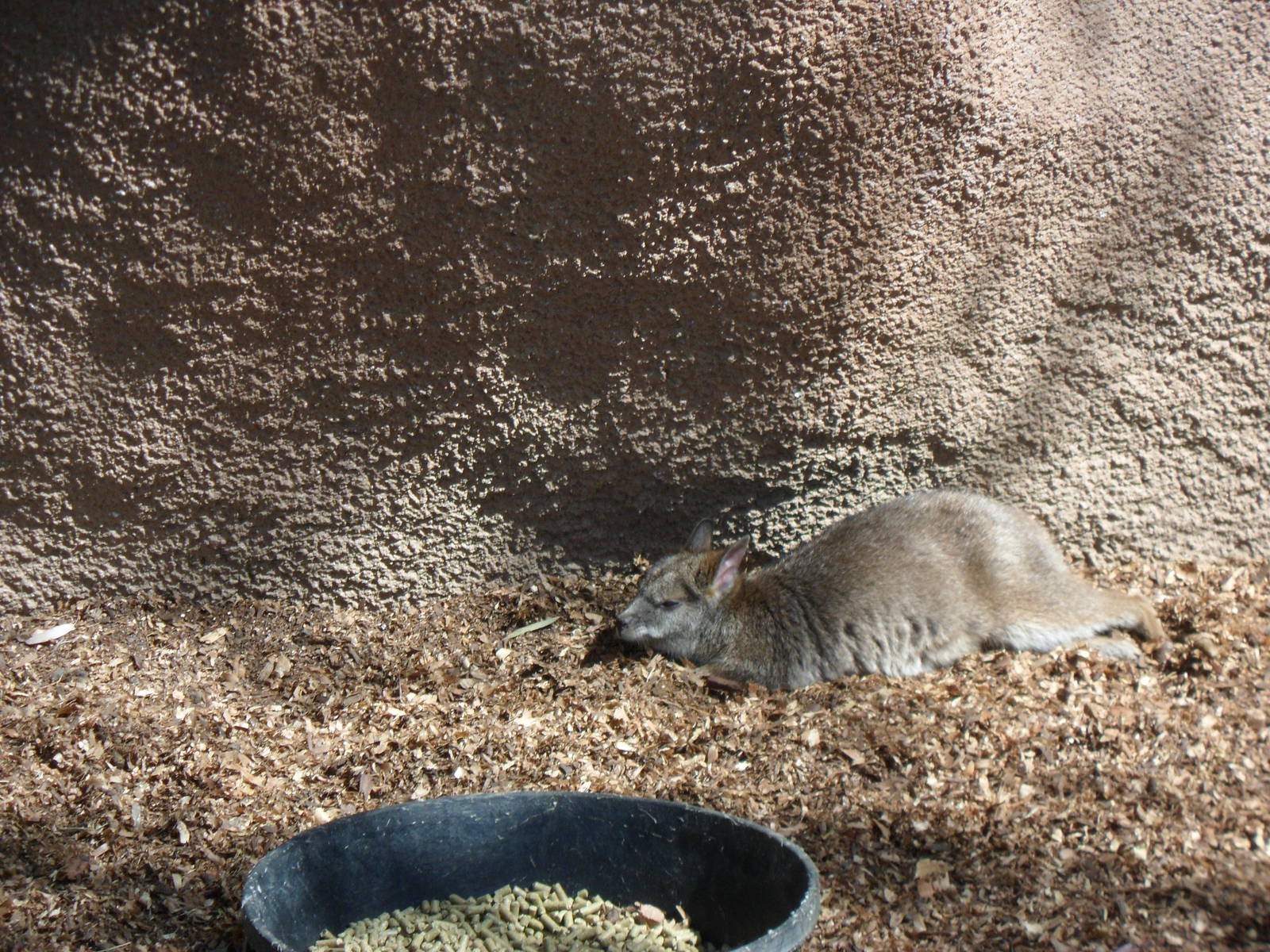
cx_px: 635
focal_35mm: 270
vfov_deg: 5.5
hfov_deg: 7.3
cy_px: 476
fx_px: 9906
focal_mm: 46.8
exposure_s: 1/180
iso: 80
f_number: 5.9
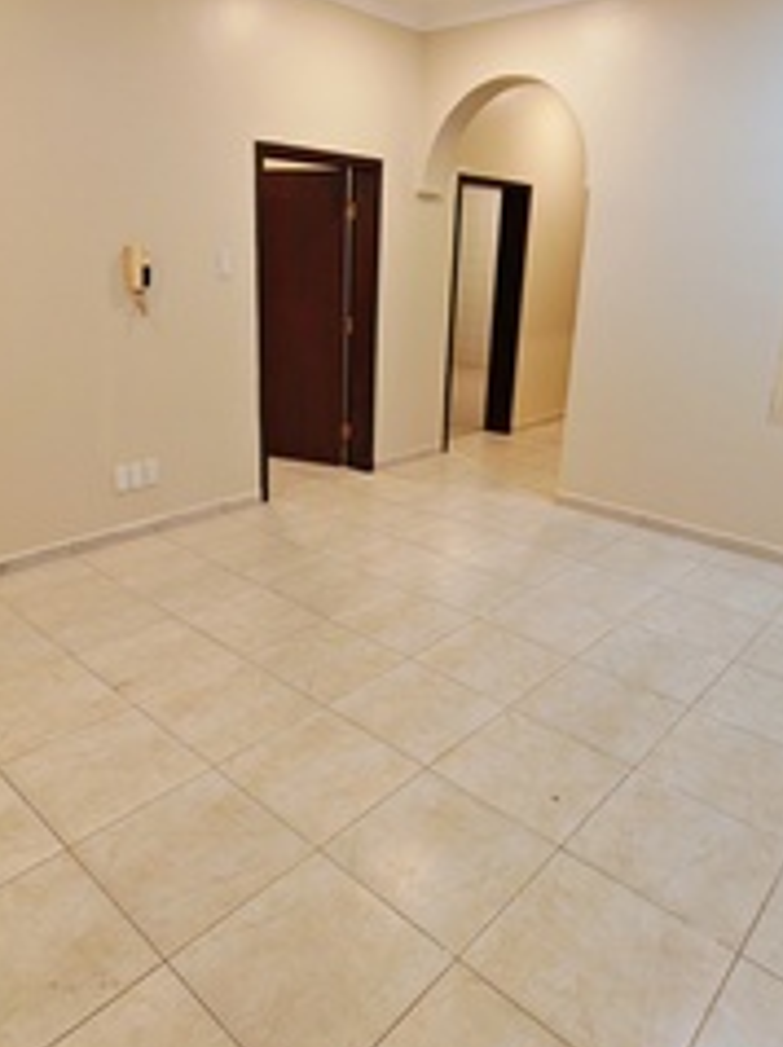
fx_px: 755
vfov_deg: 69.4
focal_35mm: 25
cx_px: 381
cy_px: 499
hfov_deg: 54.8
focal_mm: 1.82
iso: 200
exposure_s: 1/40
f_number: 2
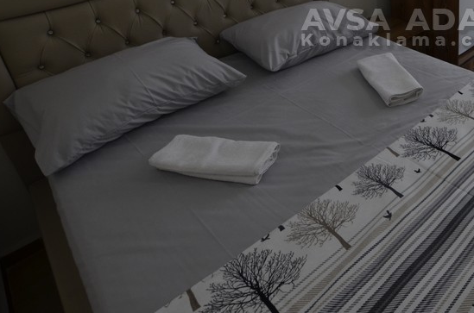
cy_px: 26
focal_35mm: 28
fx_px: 368
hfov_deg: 58.4
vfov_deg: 42.1
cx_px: 405
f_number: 5.6
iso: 360
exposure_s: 1/125
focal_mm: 10
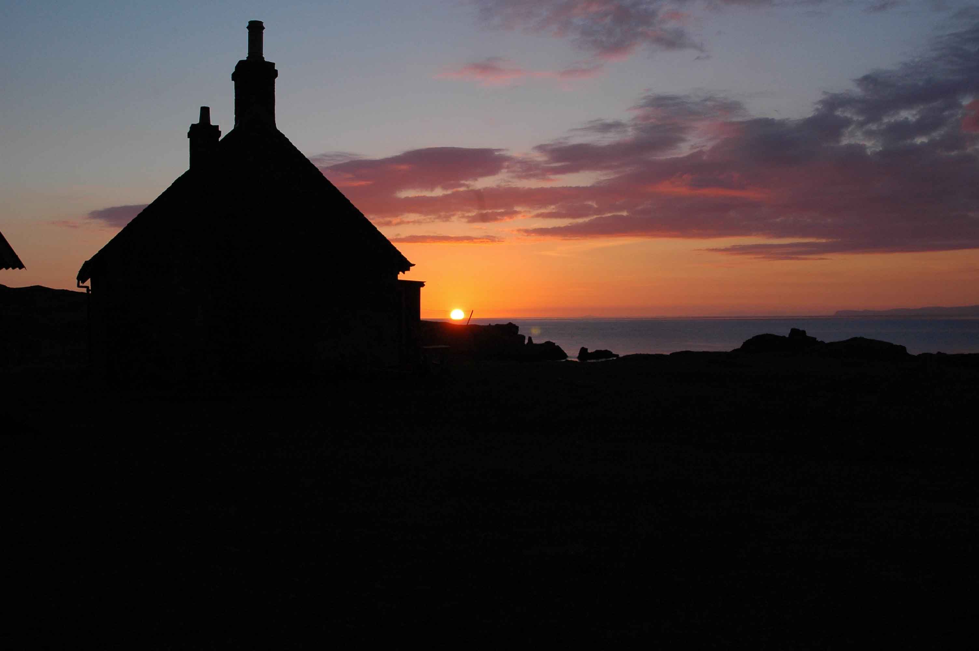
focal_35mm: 42
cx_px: 490
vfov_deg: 31.8
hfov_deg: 46.4
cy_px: 326
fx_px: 1141
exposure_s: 1/160
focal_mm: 28
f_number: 9
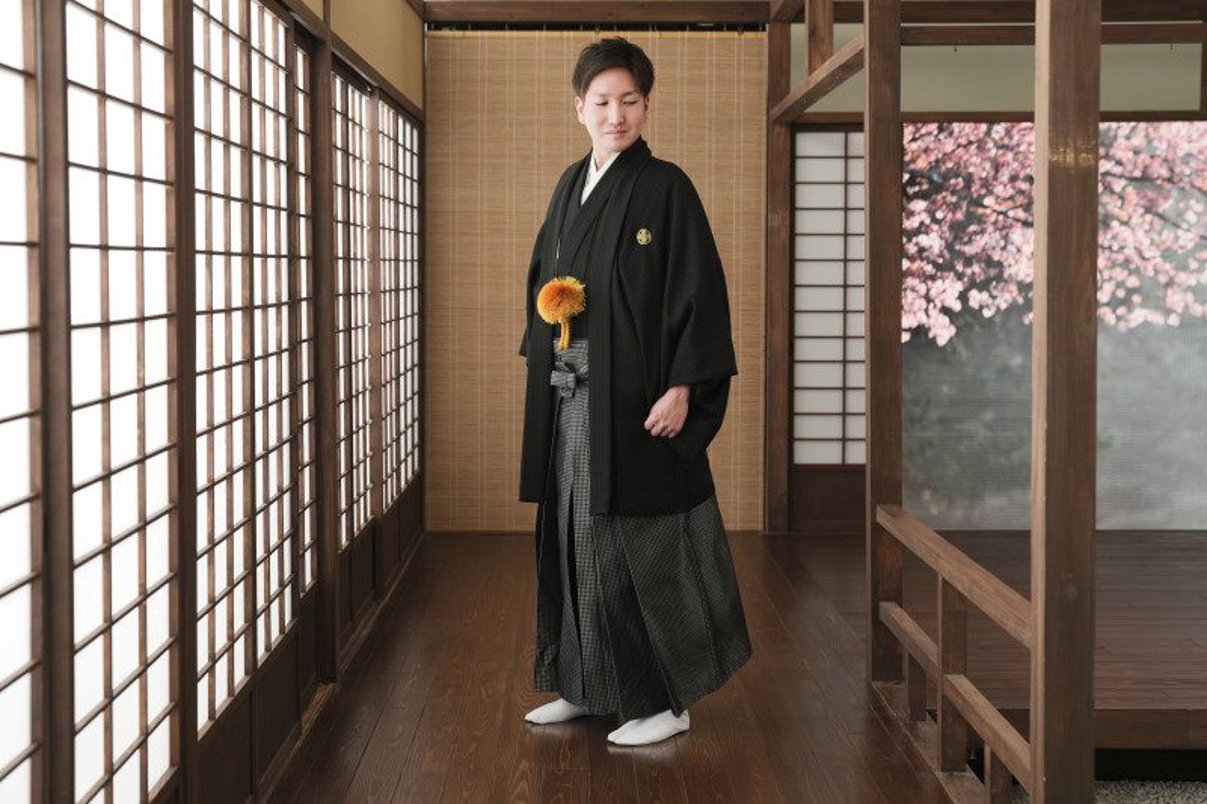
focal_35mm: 51
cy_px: 402
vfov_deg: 26.5
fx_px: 1709
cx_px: 604
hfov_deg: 38.9
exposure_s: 1/125
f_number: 4
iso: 250
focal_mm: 51
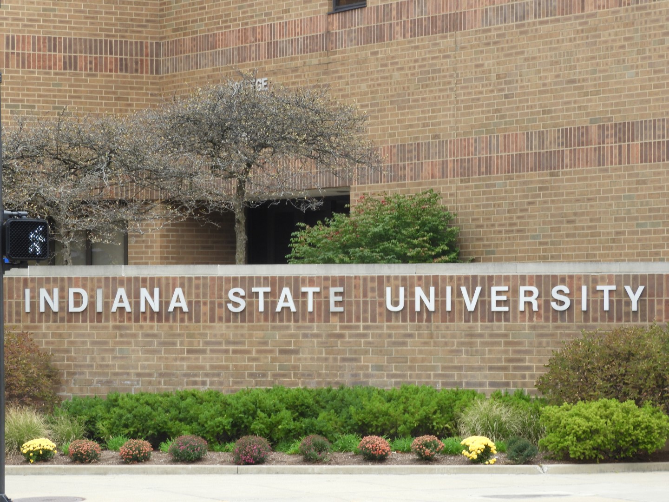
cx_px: 334
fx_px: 3285
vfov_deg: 8.7
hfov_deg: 11.6
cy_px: 251
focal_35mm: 170
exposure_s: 1/60
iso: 110
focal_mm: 30.5
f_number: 5.2
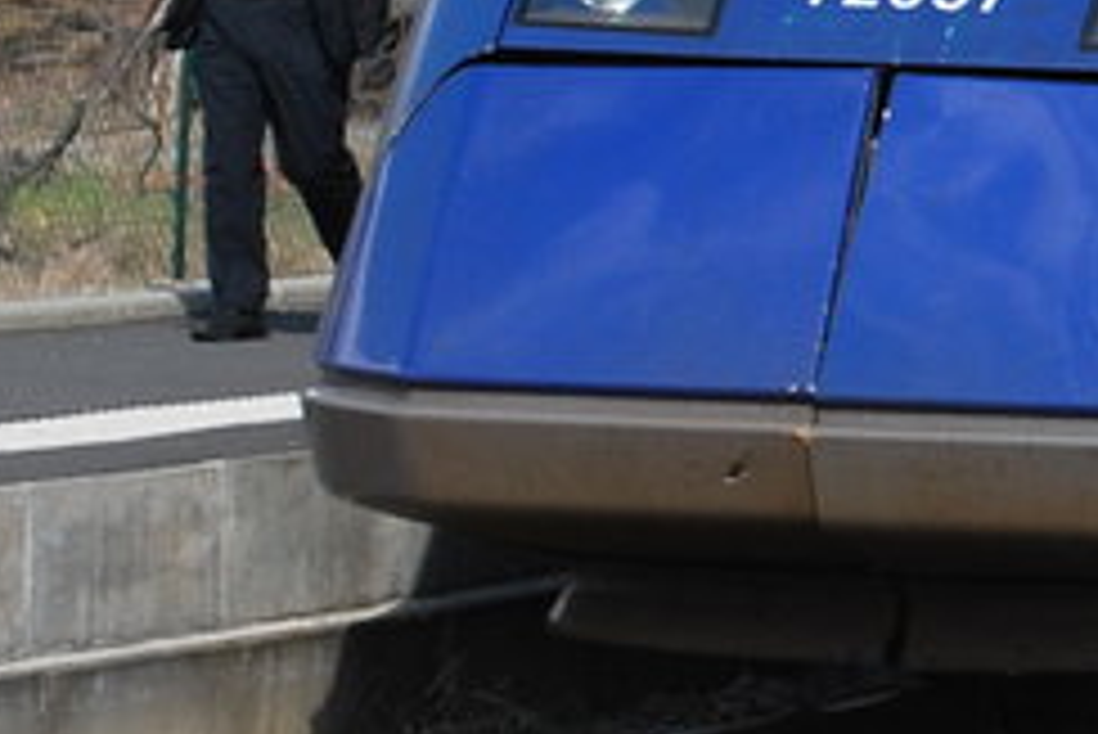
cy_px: -358
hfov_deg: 4.9
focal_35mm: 406
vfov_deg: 3.4
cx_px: 2556
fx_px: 12404
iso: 160
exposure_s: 1/250
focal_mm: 55
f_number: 10
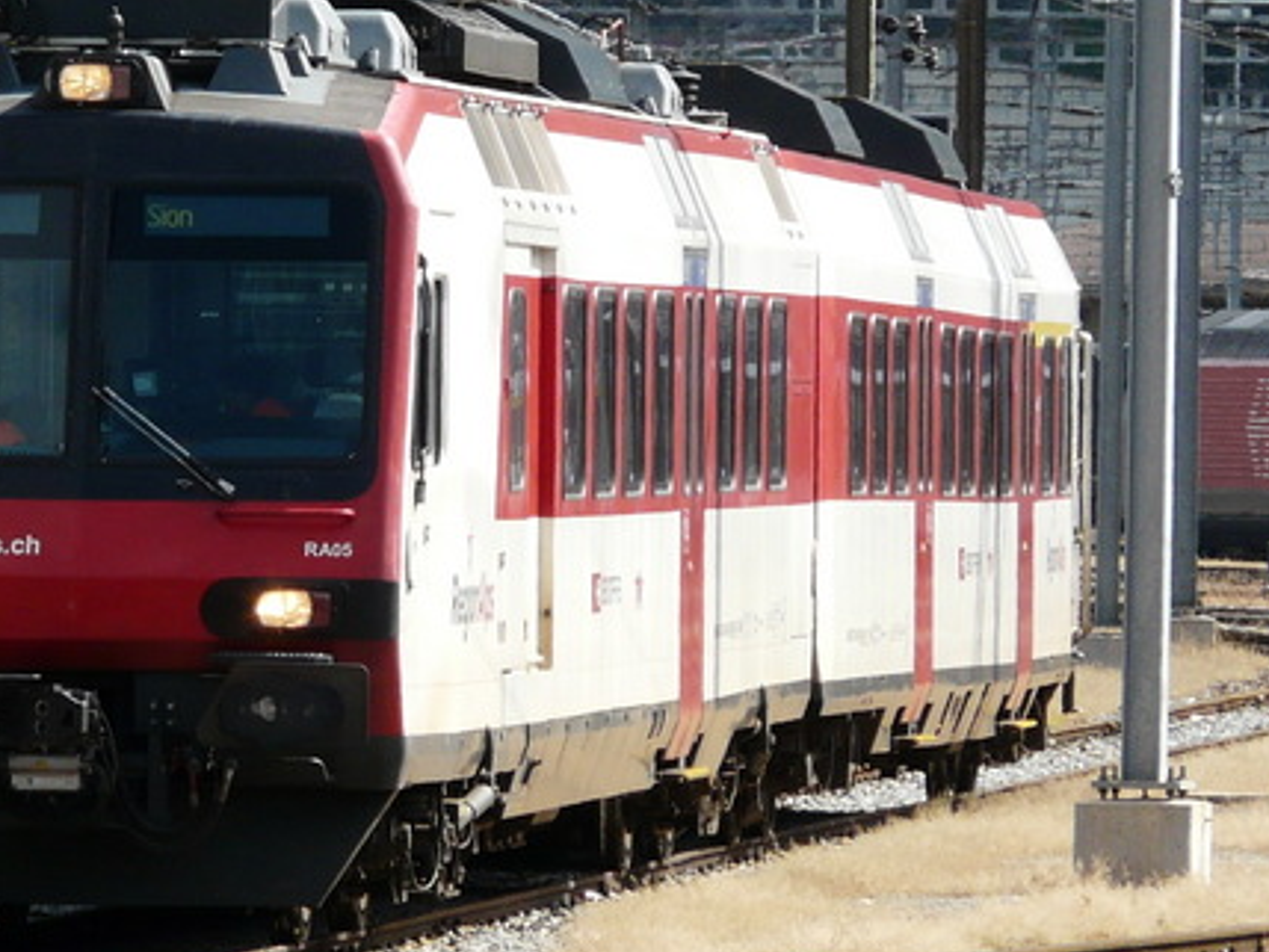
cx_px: 183
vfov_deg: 2.3
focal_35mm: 653
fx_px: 23945
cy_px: 322
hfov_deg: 3.0
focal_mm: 45.9
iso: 100
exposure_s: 1/250
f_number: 5.6
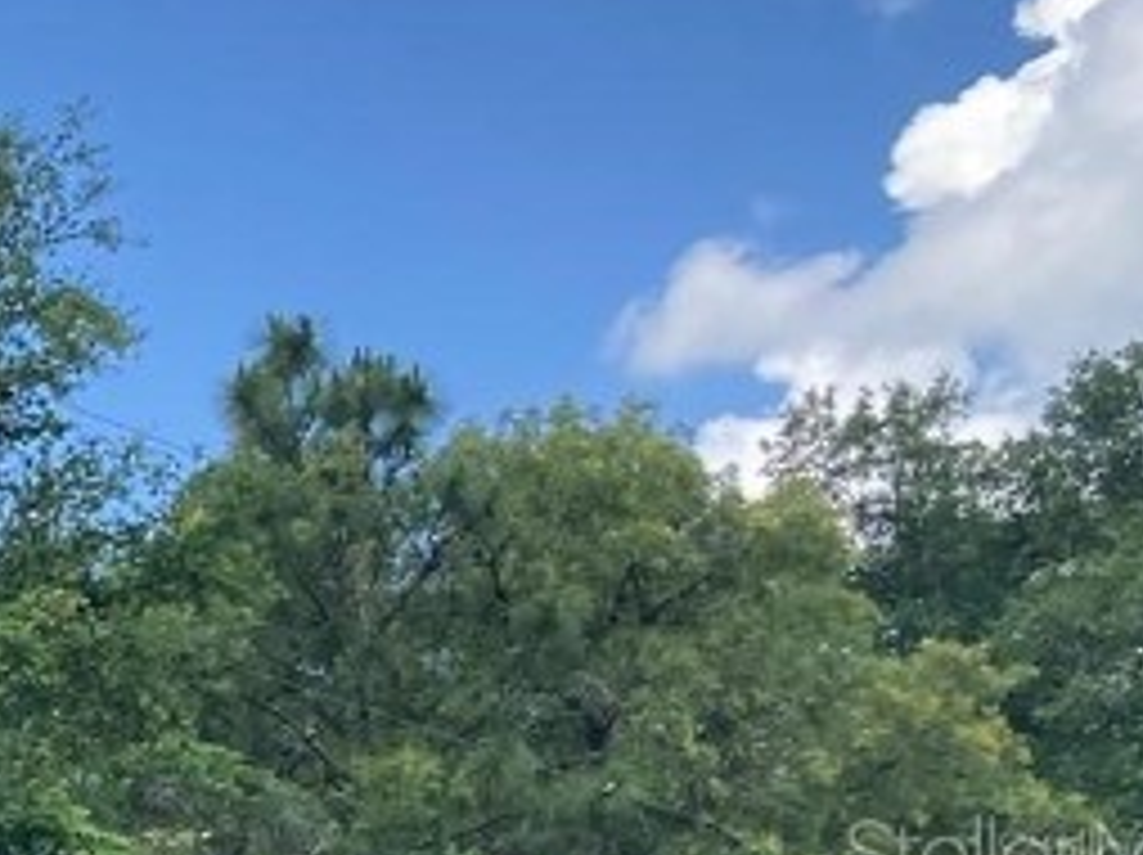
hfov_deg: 14.8
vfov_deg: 12.9
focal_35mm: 113
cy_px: 850
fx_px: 3728
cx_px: -1035
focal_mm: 3.99
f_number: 1.8
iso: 20
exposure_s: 1/1156
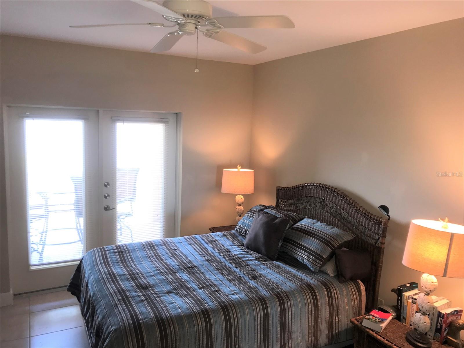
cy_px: 174
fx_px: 375
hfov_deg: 63.4
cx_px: 232
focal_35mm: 28
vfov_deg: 49.7
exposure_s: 1/30
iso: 32
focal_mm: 3.99
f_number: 1.8
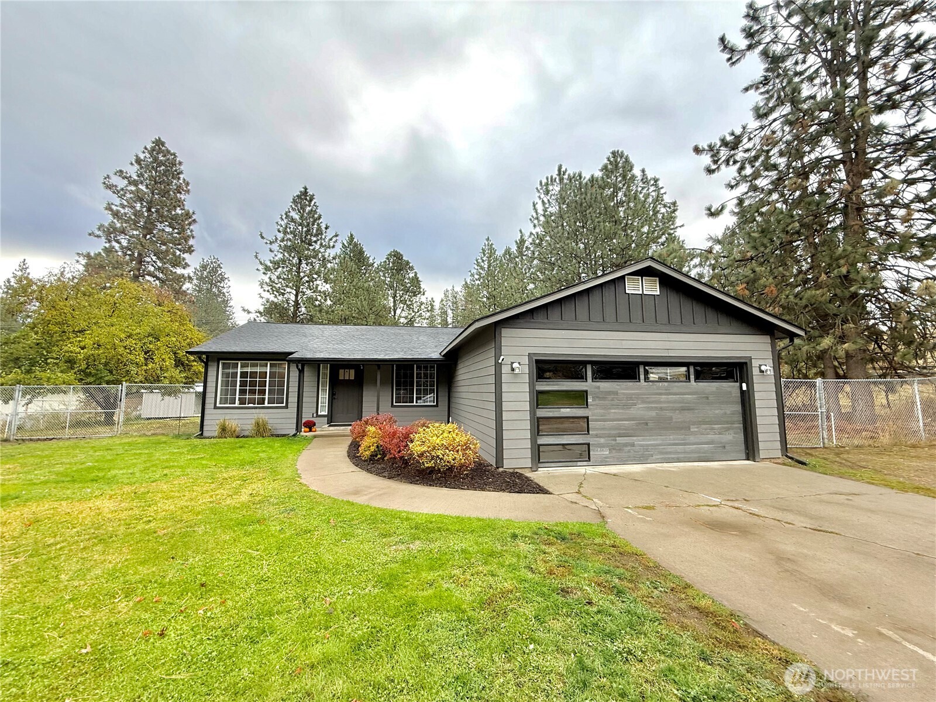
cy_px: 351
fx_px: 379
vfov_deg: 85.7
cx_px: 468
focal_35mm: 14
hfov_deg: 102.1
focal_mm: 2.22
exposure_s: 1/172
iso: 64
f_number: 2.2
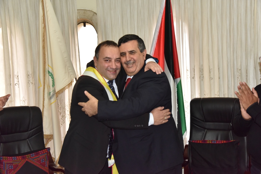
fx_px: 399
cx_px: 130
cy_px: 87
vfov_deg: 24.6
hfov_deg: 36.2
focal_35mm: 55
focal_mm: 55
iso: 2500
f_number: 6.3
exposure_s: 1/200
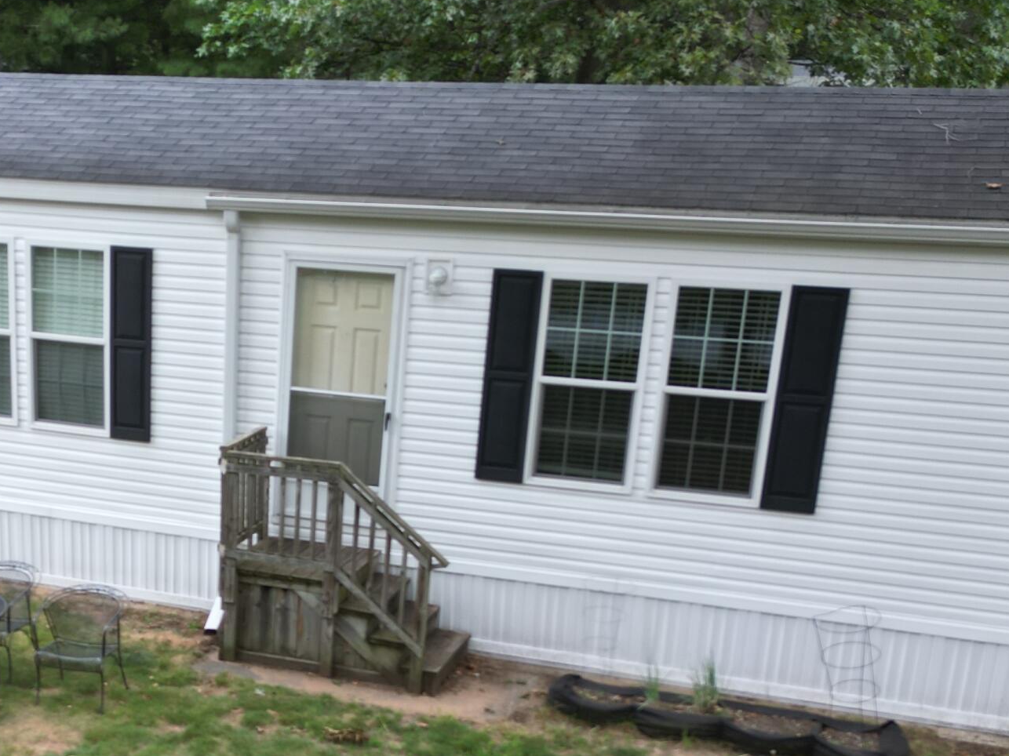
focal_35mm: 56
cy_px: 657
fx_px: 1632
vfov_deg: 25.4
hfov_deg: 33.2
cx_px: 174
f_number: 1.7
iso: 120
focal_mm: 6.72
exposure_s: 1/500
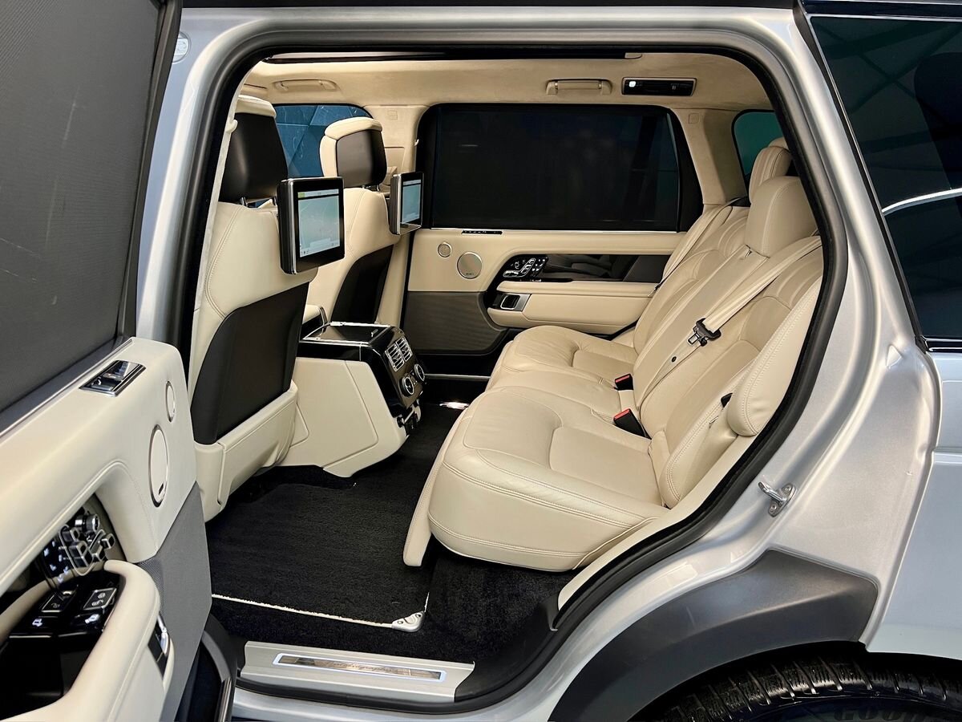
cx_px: 481
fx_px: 723
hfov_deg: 67.3
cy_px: 361
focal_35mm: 26
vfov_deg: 53.1
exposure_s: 1/87
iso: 125
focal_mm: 5.7
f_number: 1.5
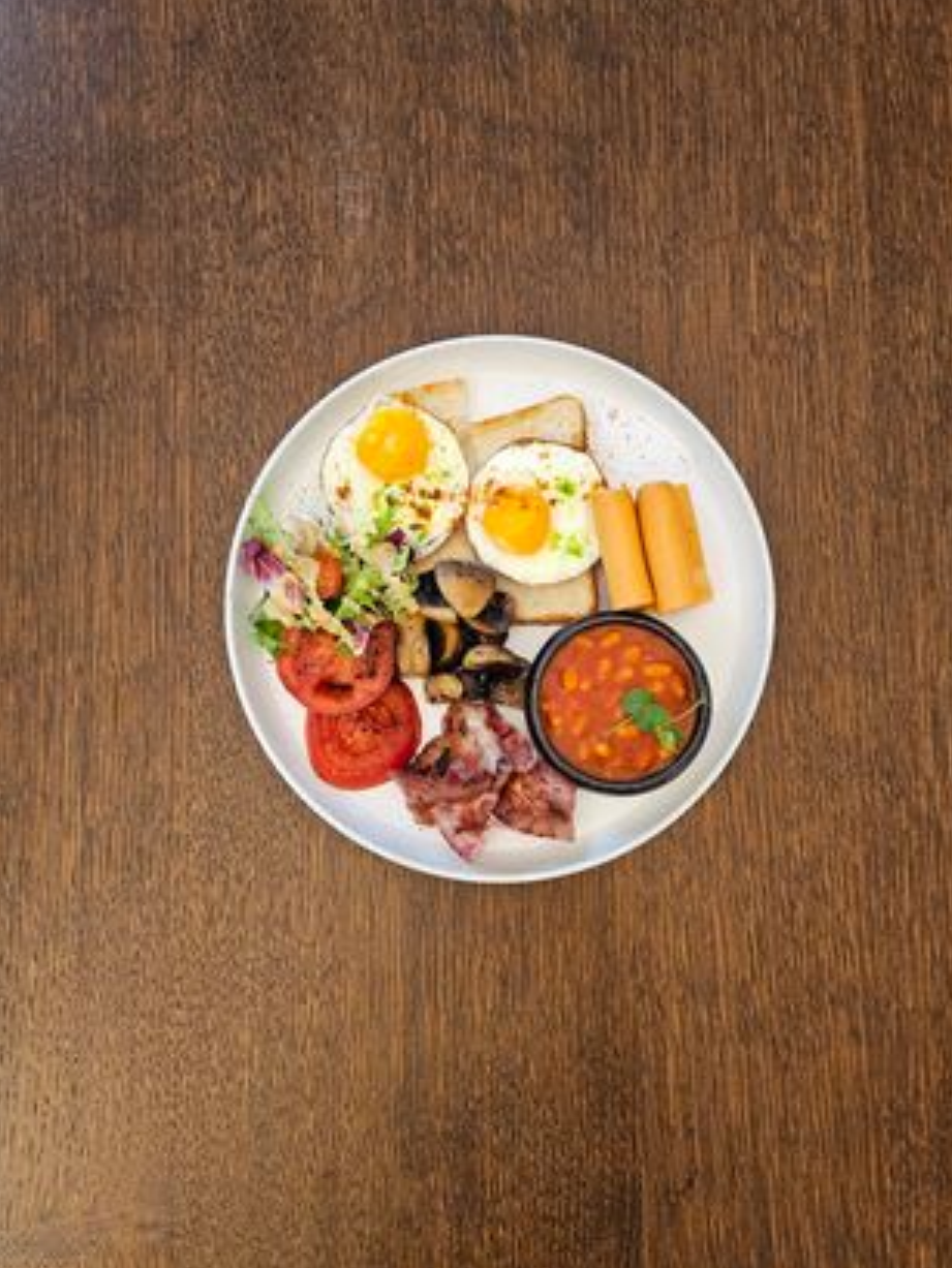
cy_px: 650
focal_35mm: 24
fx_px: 880
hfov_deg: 56.8
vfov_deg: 71.6
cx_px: 484
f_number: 1.7
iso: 1000
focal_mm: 6.3
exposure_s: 1/142
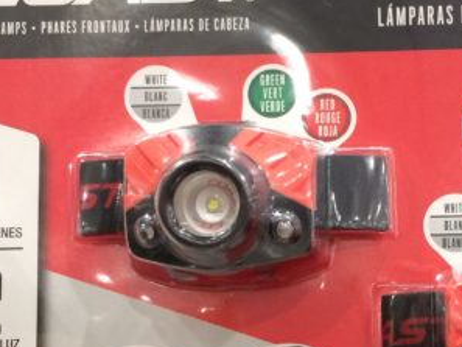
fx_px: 1001
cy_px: 269
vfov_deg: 19.5
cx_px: 384
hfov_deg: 25.4
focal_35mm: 75
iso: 160
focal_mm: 4.15
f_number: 2.2
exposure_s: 1/33
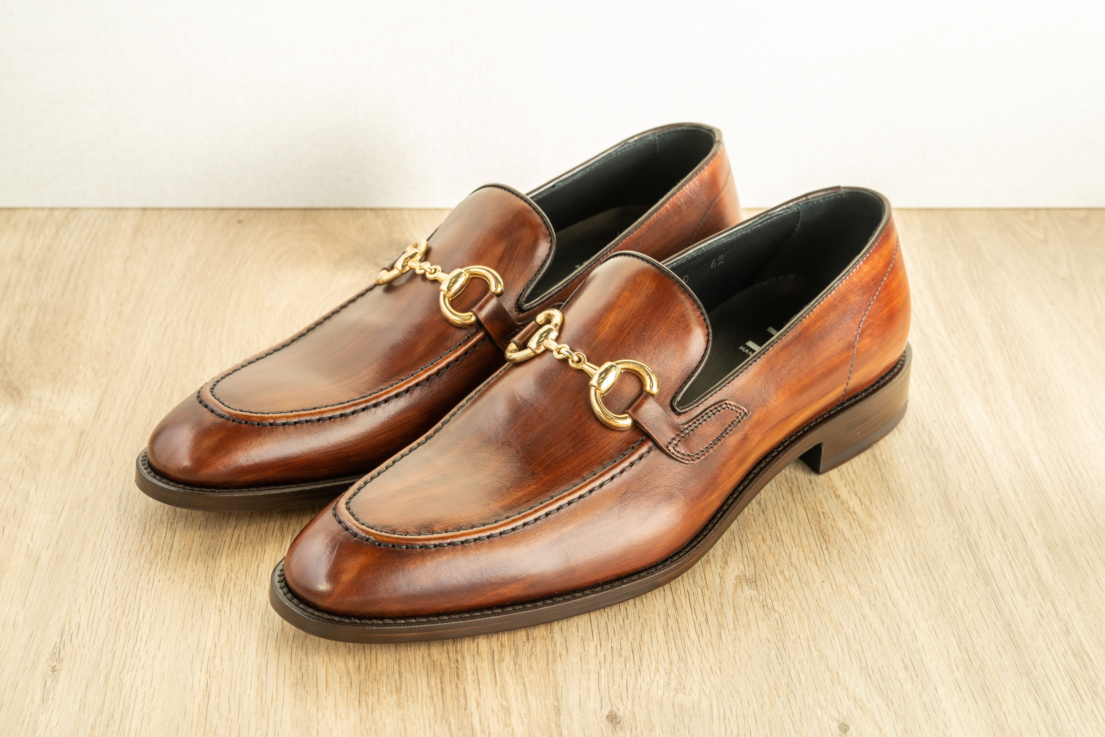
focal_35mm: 55
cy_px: 368
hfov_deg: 36.2
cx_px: 552
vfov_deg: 24.6
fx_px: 1688
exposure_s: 1.3
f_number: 10
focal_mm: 55
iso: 100
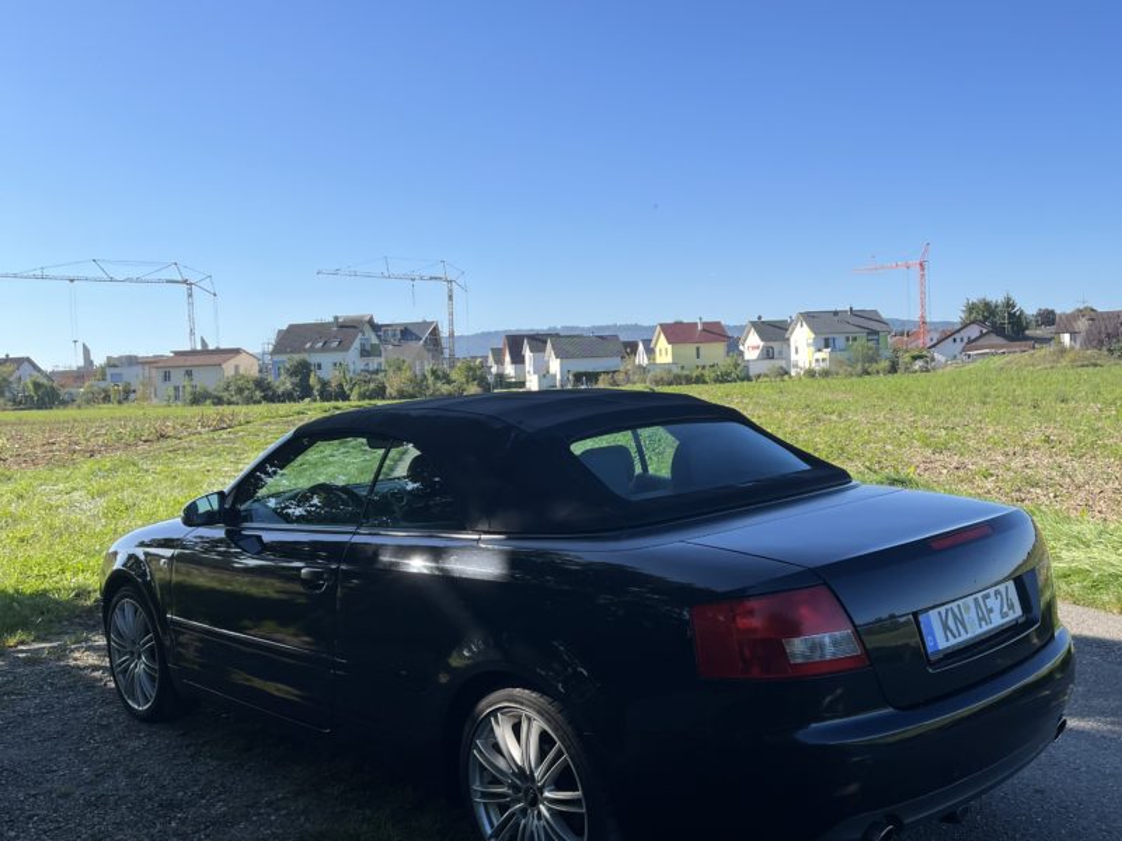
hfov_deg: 67.3
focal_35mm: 26
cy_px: 420
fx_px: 843
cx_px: 561
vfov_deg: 53.1
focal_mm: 5.1
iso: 50
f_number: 1.6
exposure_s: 1/2571
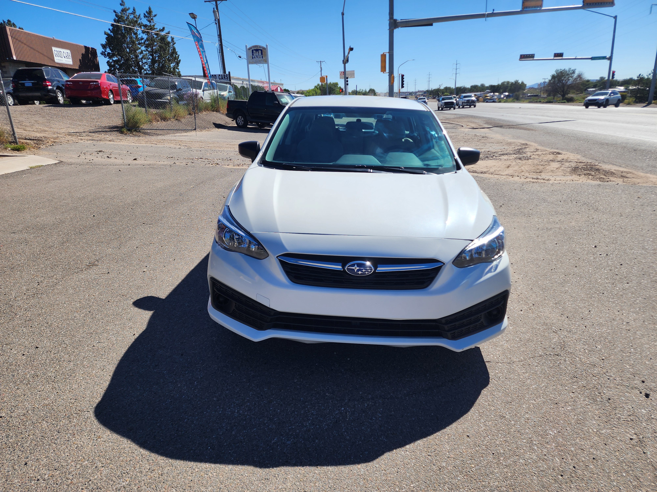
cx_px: 328
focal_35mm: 23
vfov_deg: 58.9
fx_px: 437
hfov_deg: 73.9
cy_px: 246
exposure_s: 1/1325
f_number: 1.8
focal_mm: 6.4
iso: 12
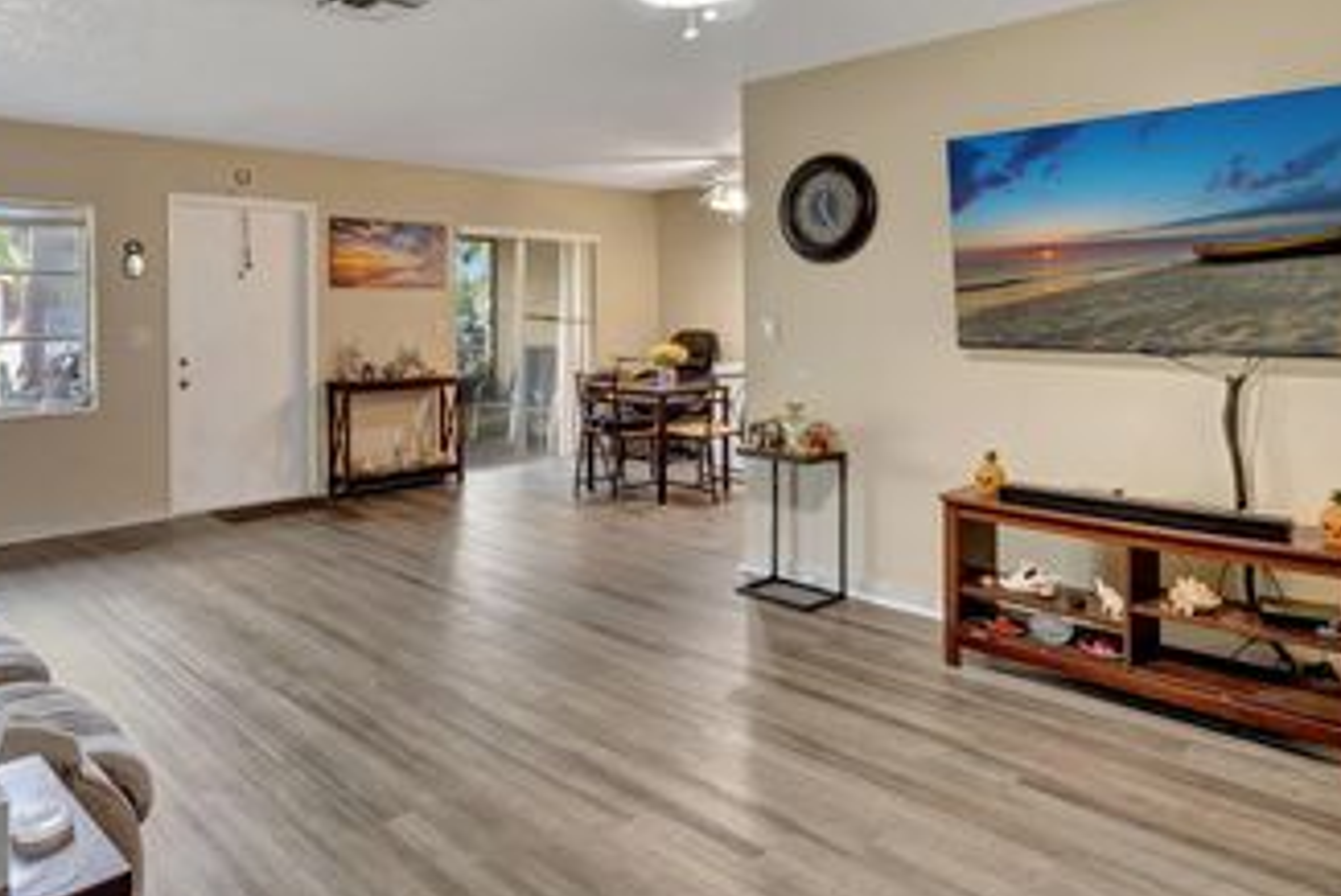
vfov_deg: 54.4
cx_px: 576
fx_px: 857
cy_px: 321
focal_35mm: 23
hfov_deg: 75.6
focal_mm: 10
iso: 1000
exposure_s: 1/2.5
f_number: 8
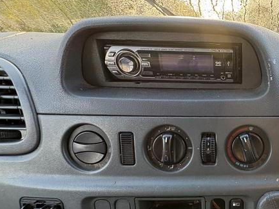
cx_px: 256
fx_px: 234
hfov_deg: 53.3
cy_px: 130
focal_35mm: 29
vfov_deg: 47.8
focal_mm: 2.22
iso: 200
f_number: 2.2
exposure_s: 1/99
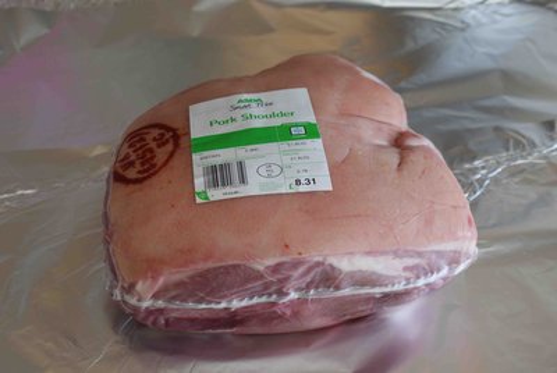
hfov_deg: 33.4
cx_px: 278
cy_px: 186
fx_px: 930
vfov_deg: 22.7
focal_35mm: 60
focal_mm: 40
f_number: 5.6
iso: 400
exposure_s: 1/60
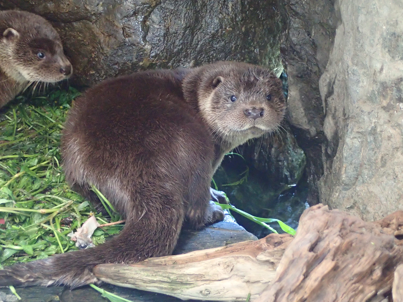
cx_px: 202
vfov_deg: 24.0
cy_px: 151
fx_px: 710
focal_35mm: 61
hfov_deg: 31.7
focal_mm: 11.01
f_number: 3.6
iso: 1600
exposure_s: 1/60
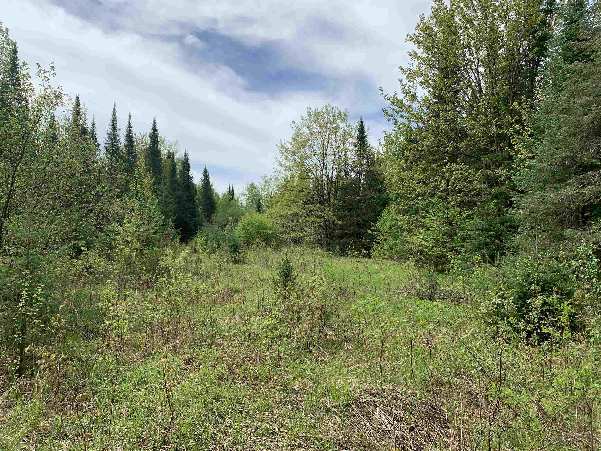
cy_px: 226
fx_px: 451
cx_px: 300
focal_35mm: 26
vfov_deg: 53.1
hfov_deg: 67.3
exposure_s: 1/2421
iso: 25
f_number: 1.8
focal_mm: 4.25
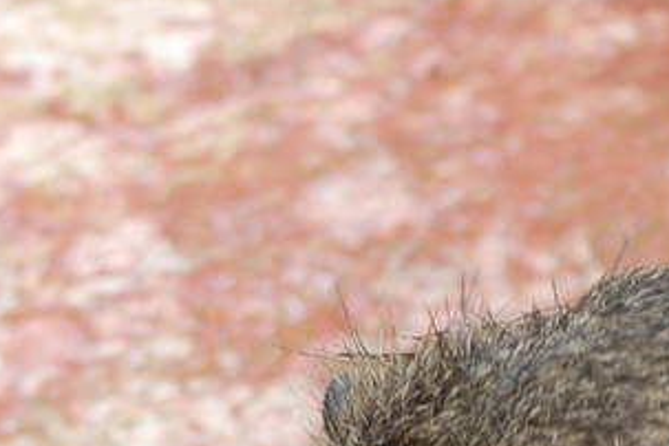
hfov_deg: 2.2
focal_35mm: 953
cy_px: 946
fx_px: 17709
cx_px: 130
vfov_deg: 1.4
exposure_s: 1/125
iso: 200
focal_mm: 120
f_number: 4.2
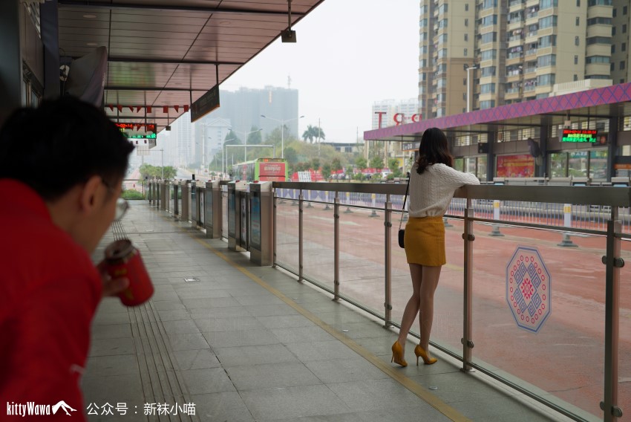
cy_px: 211
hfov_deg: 49.5
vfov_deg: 34.3
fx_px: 684
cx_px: 316
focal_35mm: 39
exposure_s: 1/100
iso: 100
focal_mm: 39
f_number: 4.5
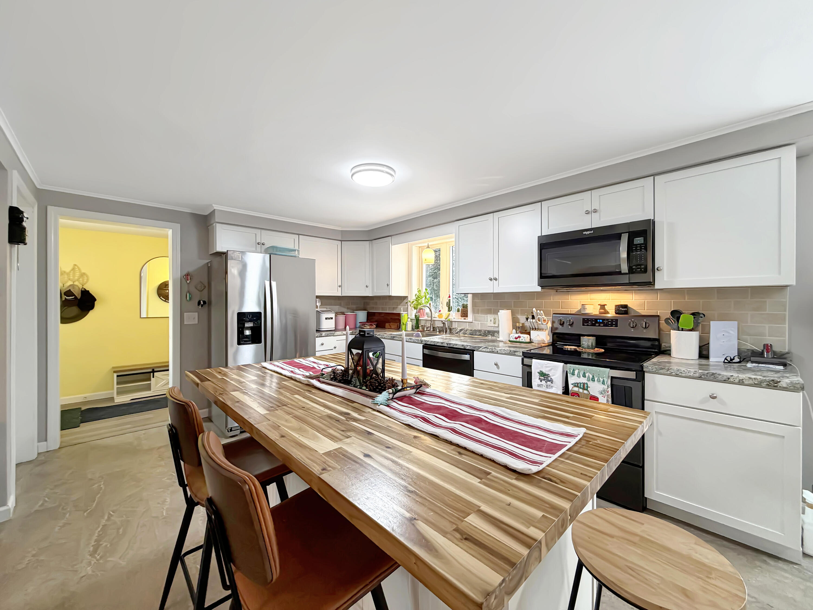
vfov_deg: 85.7
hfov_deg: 102.1
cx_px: 406
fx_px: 329
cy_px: 305
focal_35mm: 14
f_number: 2.2
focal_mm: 2.22
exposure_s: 1/60
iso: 250
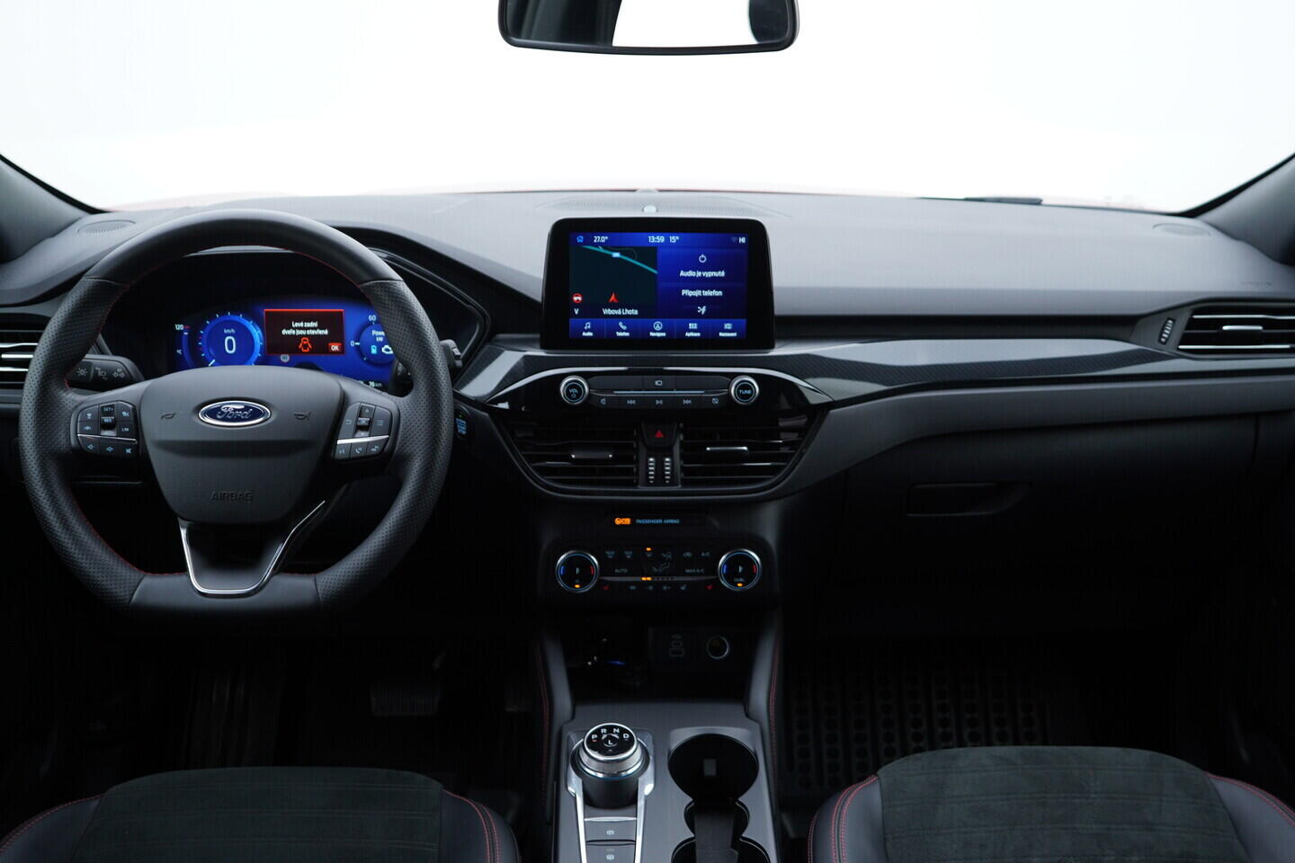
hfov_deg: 53.1
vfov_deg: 36.9
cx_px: 648
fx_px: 1295
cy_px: 432
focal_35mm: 36
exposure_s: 1/40
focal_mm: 24
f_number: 2.8
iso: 160
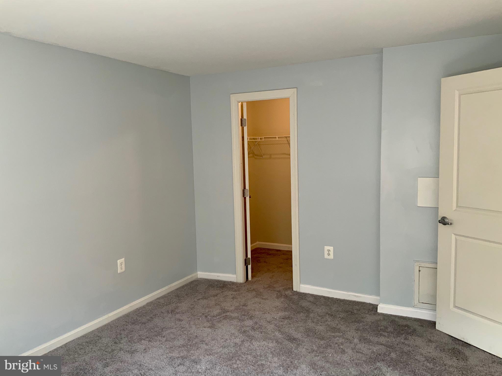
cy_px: 188
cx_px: 251
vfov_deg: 48.2
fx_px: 421
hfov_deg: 61.7
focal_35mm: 29
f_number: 1.8
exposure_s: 1/60
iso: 50
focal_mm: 3
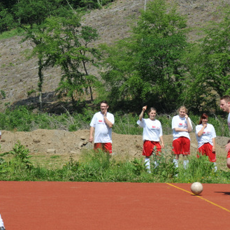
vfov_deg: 9.8
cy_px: 115
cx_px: 150
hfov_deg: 9.8
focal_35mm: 178
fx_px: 1338
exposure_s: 1/640
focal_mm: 92
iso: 200
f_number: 8
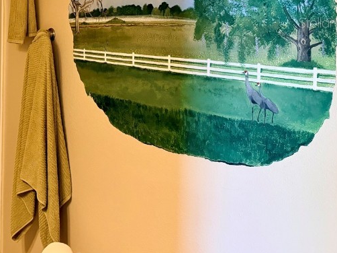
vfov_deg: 28.4
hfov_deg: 36.0
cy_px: 22
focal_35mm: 49
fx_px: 477
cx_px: 18
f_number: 1.78
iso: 500
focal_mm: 6.76
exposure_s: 1/60
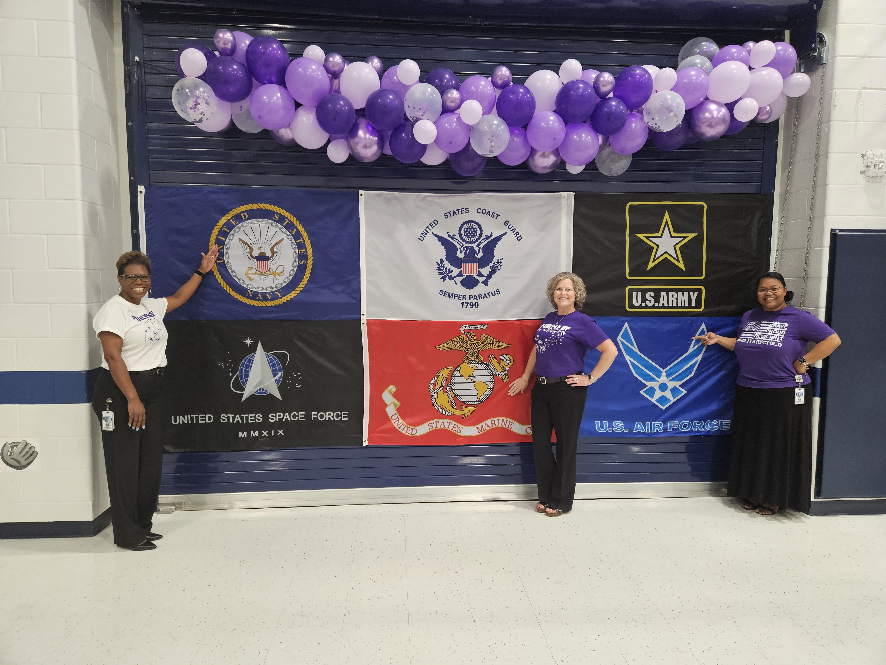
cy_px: 332
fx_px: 589
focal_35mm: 23
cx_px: 443
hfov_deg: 73.9
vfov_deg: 58.9
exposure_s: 1/120
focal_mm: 5.4
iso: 400
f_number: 1.8
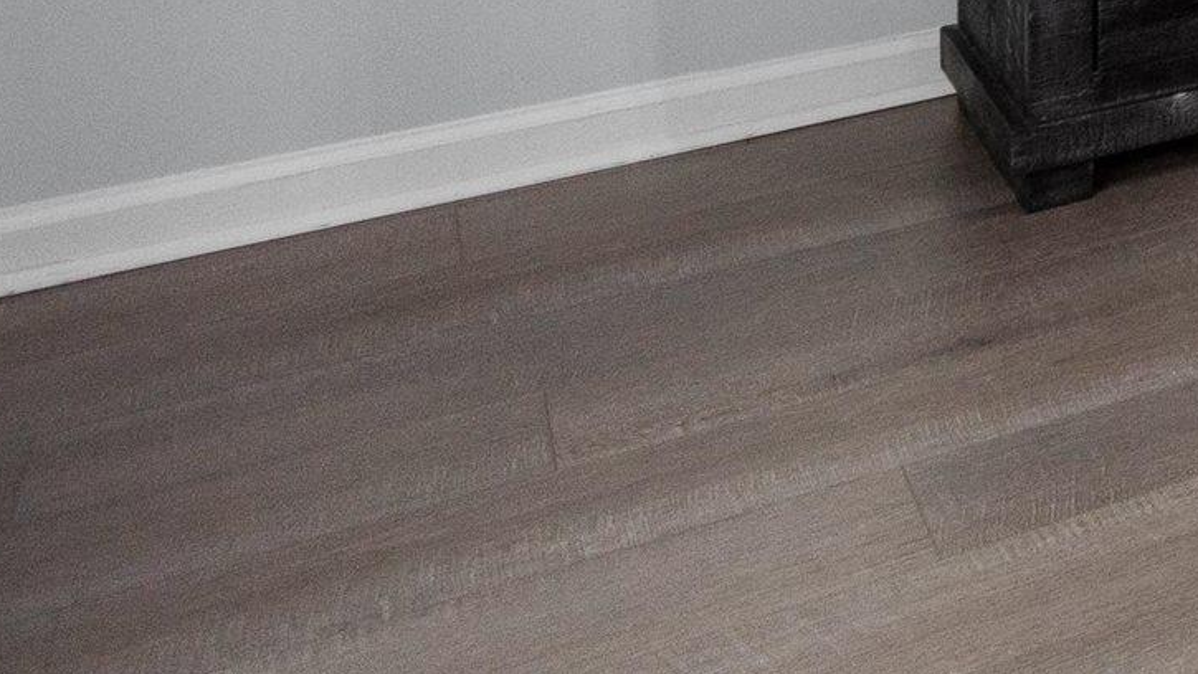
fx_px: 2256
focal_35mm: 71
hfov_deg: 17.8
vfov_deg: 13.3
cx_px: 2515
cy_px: -879
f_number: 4.8
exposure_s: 2.5
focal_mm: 11
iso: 100
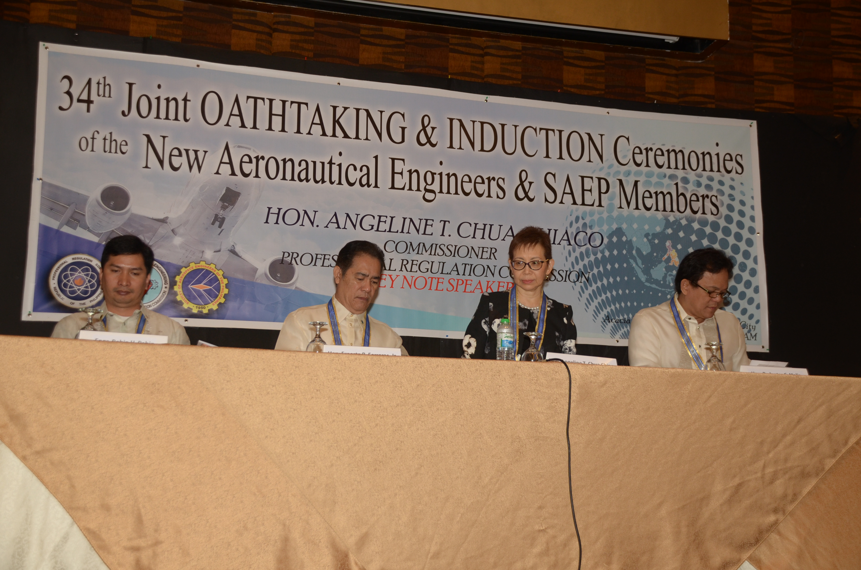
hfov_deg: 42.4
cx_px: 430
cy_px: 285
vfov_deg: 28.8
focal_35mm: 46
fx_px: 1110
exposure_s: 1/80
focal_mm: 31
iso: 400
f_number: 4
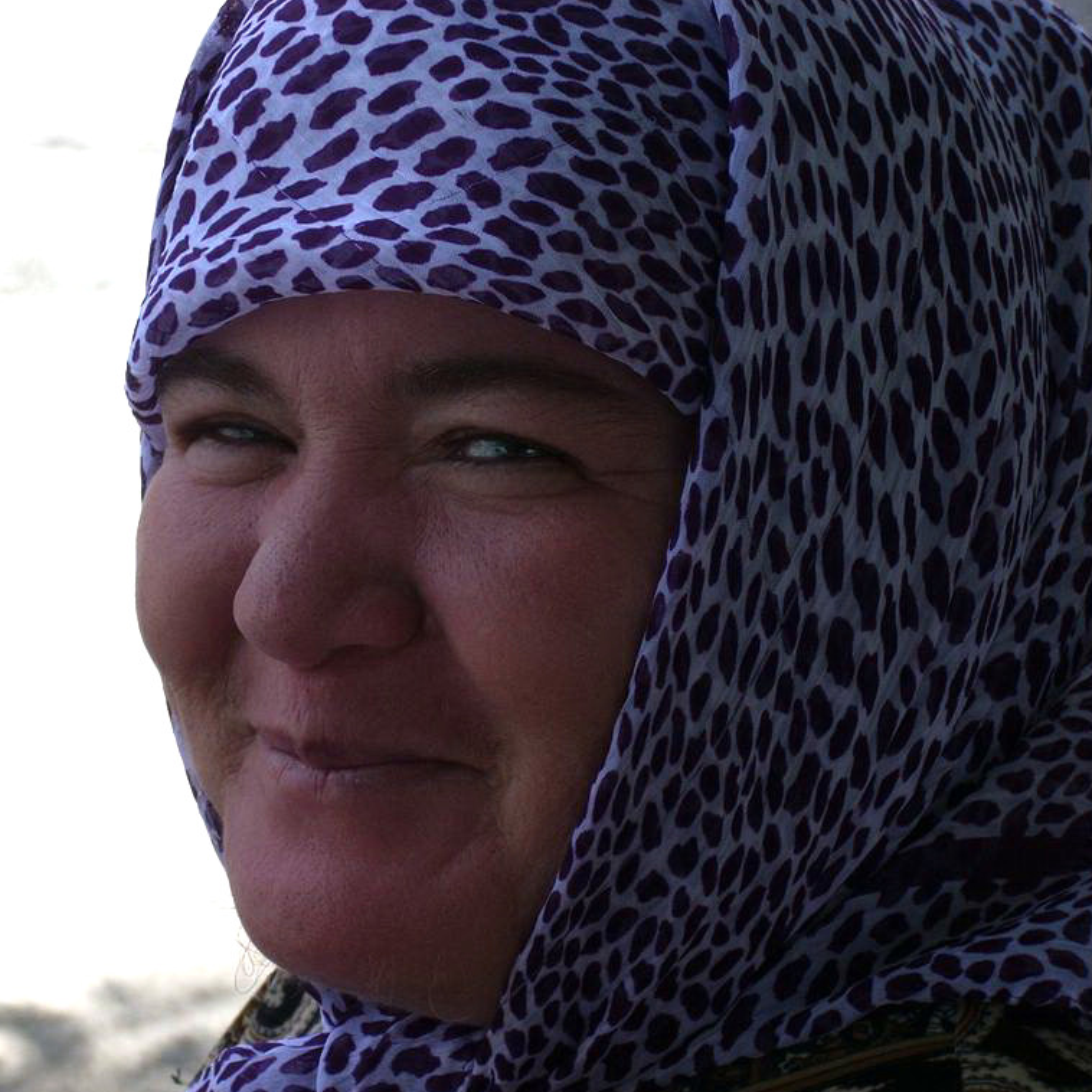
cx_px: 369
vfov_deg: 12.9
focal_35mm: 135
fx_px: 4818
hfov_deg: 12.9
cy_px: 549
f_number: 5.2
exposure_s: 1/285
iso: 64
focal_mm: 18.6
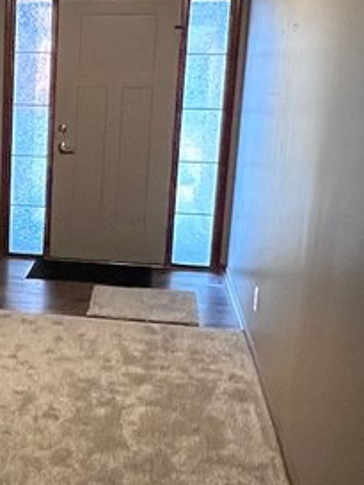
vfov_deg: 35.5
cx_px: -50
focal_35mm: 54
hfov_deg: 24.9
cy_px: 246
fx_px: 757
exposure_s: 1/60
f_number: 1.8
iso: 640
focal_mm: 1.57
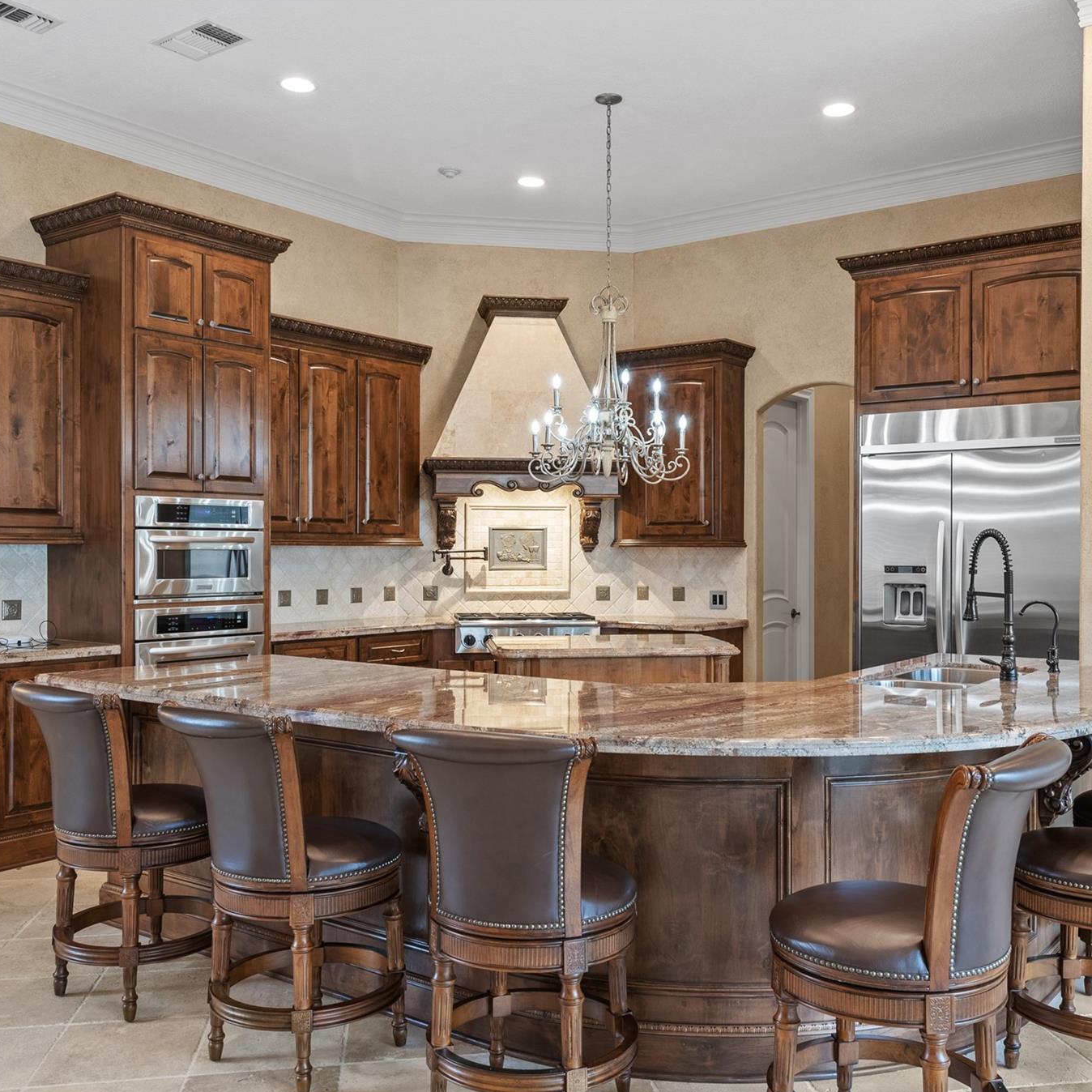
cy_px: 548
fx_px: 1106
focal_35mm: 31
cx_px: 587
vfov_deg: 52.5
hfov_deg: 52.5
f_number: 10
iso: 320
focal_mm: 24
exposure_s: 1.3
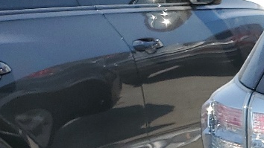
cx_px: 585
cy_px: 209
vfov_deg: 9.3
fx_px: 896
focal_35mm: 128
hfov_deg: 13.4
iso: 50
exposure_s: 1/2500
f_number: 1.5
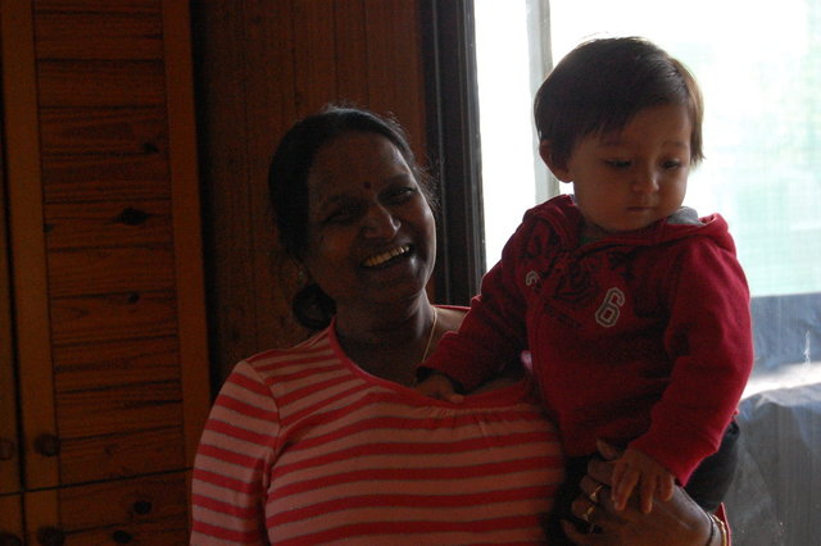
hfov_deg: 27.0
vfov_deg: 18.2
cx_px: 410
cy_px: 273
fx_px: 1709
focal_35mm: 75
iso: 1600
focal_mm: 50
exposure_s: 1/60
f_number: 5.6
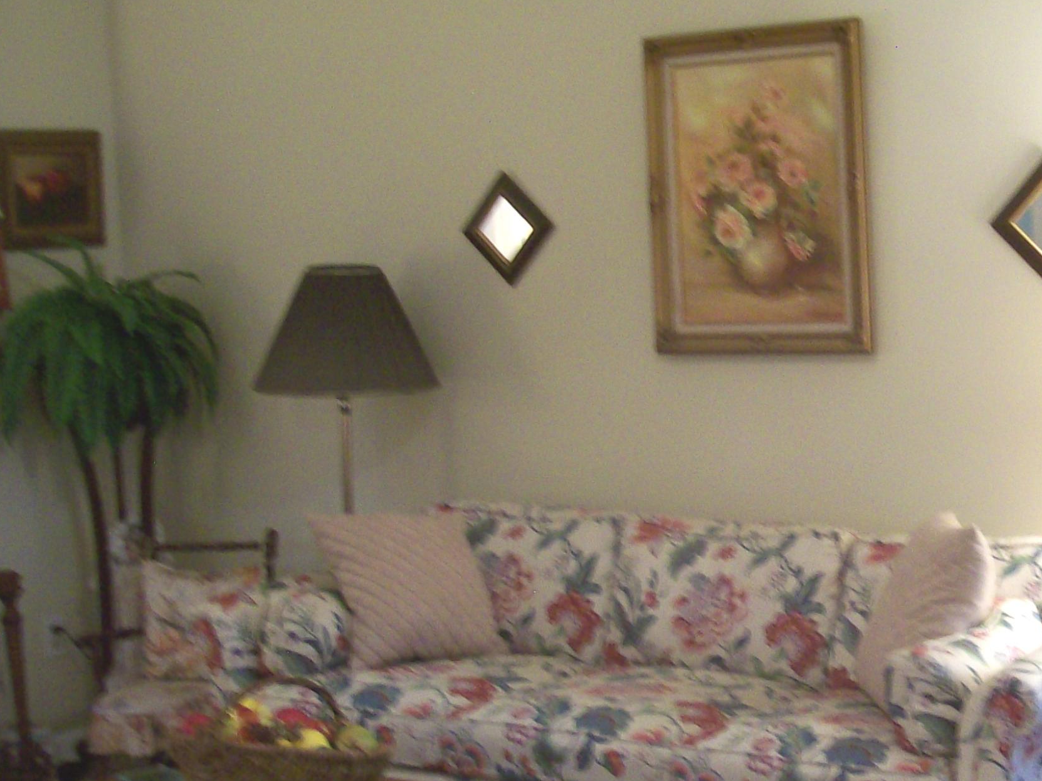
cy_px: 530
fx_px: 1956
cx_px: 882
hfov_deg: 28.9
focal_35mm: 65
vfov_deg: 22.5
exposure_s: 1/11.2
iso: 160
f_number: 2.7
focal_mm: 6
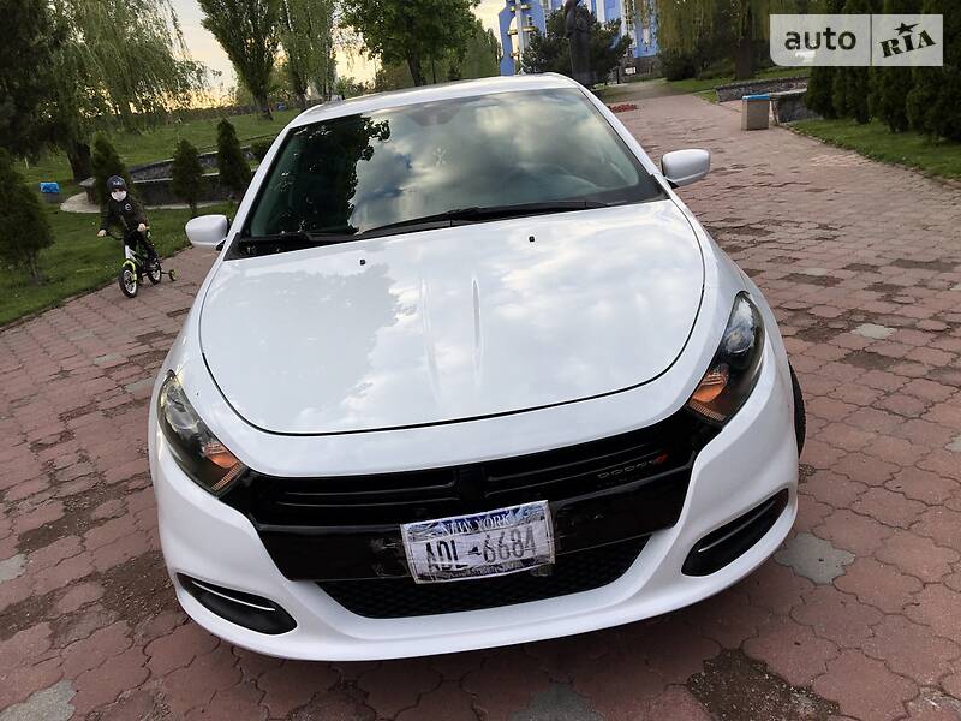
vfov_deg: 48.2
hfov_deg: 61.7
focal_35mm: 29
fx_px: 805
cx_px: 480
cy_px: 360
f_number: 2.2
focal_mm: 4.2
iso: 25
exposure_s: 1/463
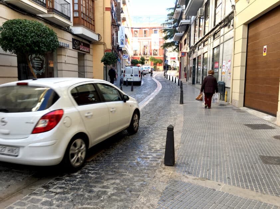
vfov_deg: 48.2
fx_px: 235
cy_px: 104
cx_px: 140
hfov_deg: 61.7
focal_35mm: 29
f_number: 2.2
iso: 25
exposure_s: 1/100
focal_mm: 4.15
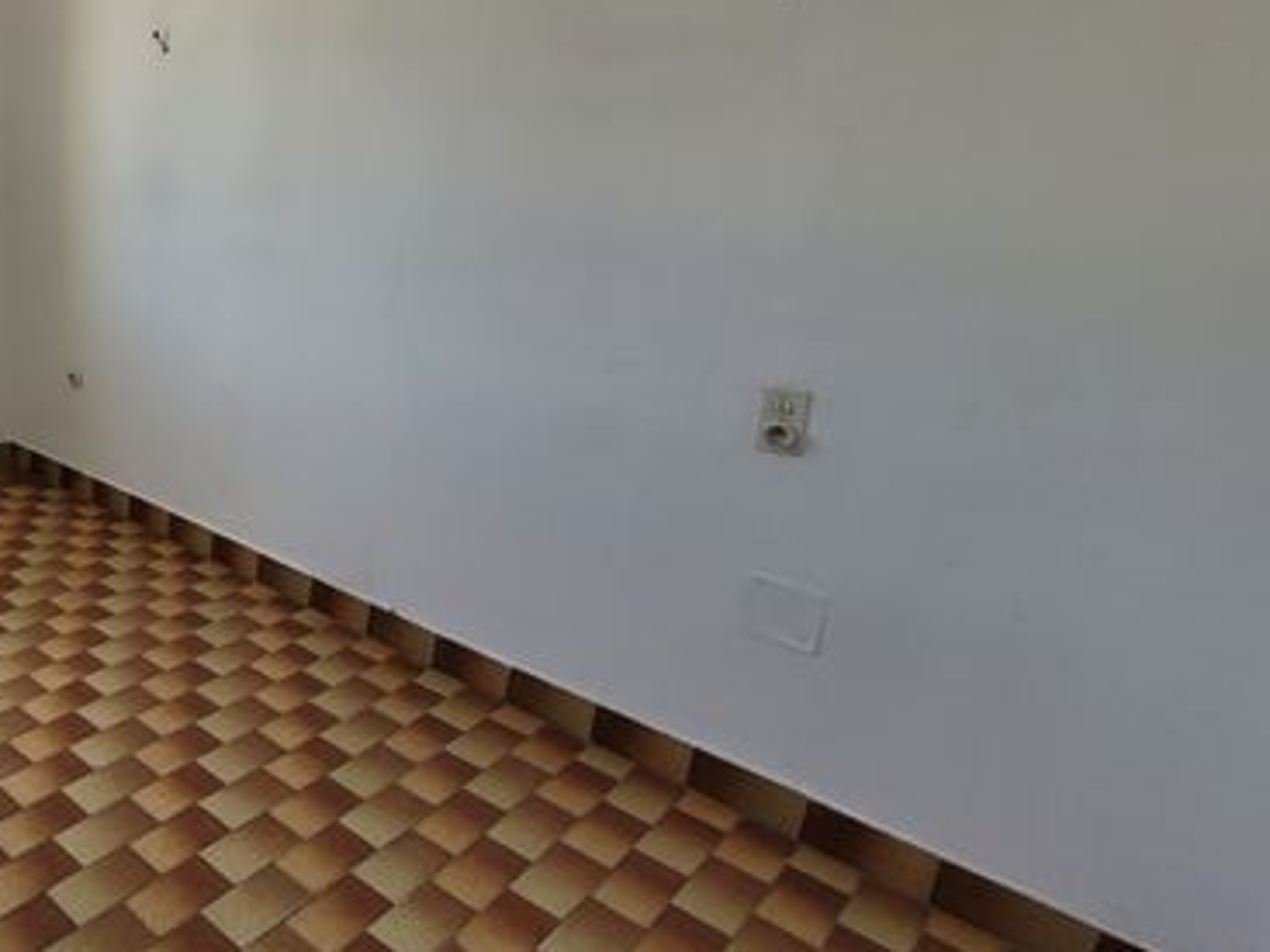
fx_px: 917
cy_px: 346
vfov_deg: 54.1
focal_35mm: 25
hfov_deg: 56.6
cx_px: 61
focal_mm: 1.74
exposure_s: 1/100
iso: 50
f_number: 2.2
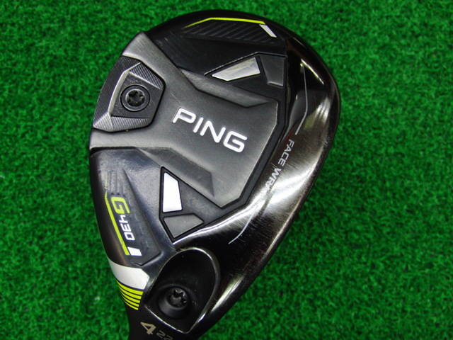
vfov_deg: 38.7
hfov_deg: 50.1
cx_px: 226
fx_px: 484
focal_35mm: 37
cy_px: 170
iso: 400
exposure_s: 1/50
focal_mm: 6.42
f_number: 3.6
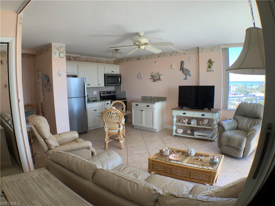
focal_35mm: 29
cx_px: 138
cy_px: 103
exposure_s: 1/120
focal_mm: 3
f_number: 1.8
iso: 20
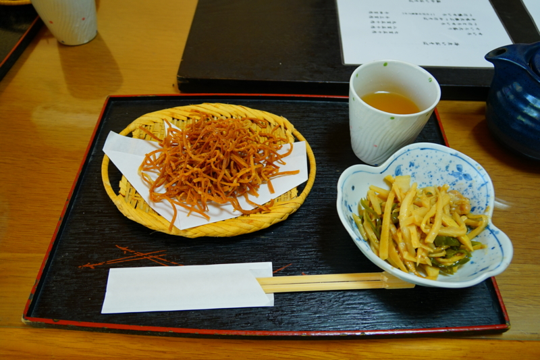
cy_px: 180
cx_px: 270
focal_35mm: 28
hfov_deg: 65.5
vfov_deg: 46.4
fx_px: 420
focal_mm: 19
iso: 400
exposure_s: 1/60
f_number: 4
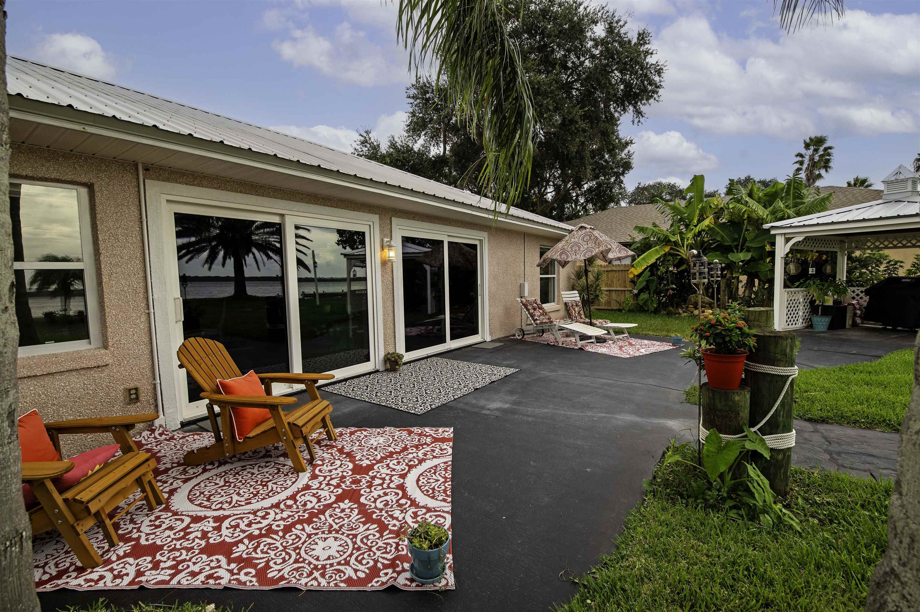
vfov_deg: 77.2
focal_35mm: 15
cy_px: 306
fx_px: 383
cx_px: 460
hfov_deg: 100.4
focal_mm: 15
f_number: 5.6
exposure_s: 1/500
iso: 320
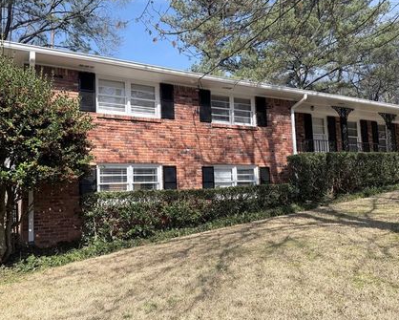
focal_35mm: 28
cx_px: 205
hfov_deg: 62.2
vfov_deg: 51.6
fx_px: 331
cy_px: 167
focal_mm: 6.76
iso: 80
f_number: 1.78
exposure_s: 1/3145
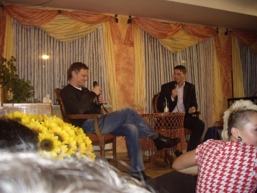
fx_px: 282
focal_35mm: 38
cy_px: 96
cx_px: 128
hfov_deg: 49.0
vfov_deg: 37.7
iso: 200
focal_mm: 7.9
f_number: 2.8
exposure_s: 1/40
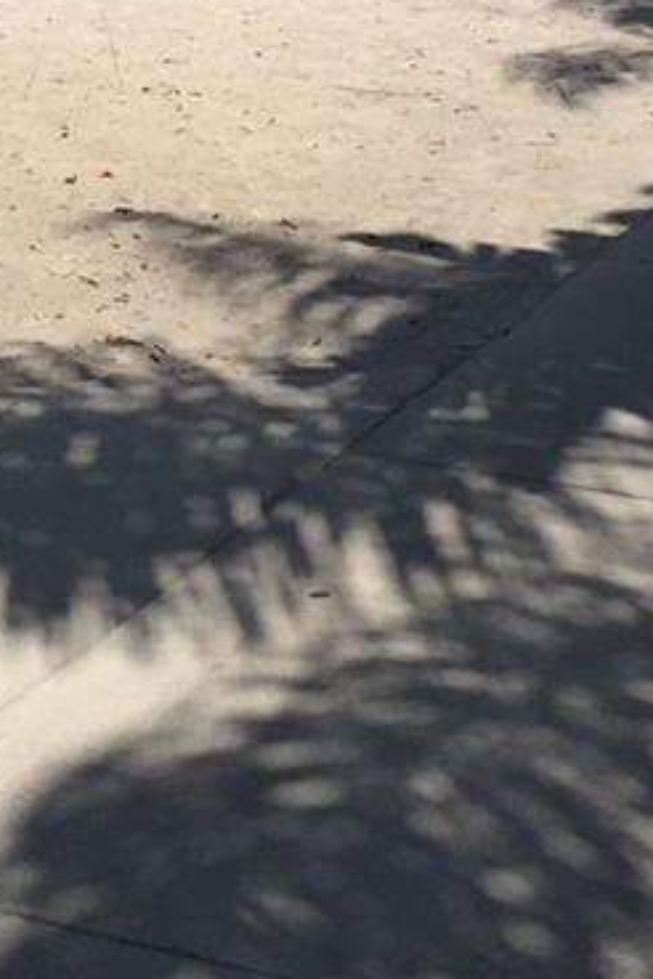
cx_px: 242
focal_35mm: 98
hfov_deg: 13.9
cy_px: 3
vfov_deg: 20.2
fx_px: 2666
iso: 32
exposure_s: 1/4405
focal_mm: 4.15
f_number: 2.2
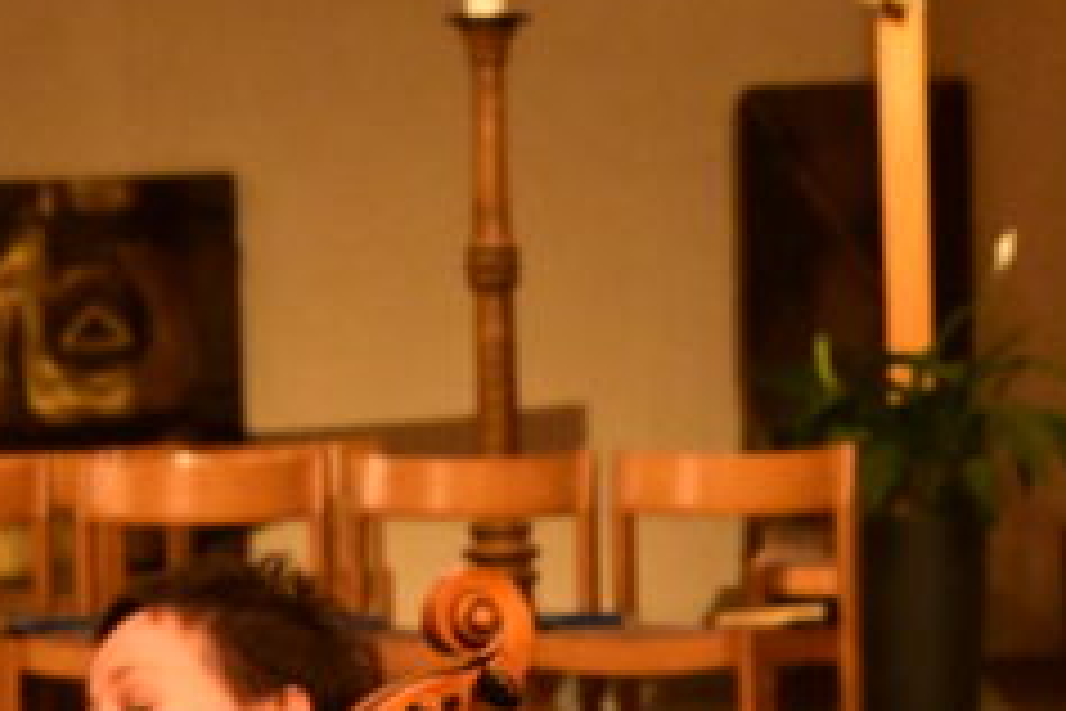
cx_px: 1340
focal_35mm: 243
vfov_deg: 5.6
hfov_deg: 8.4
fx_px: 7195
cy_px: 702
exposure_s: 1/30
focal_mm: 50
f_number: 7.1
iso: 6400
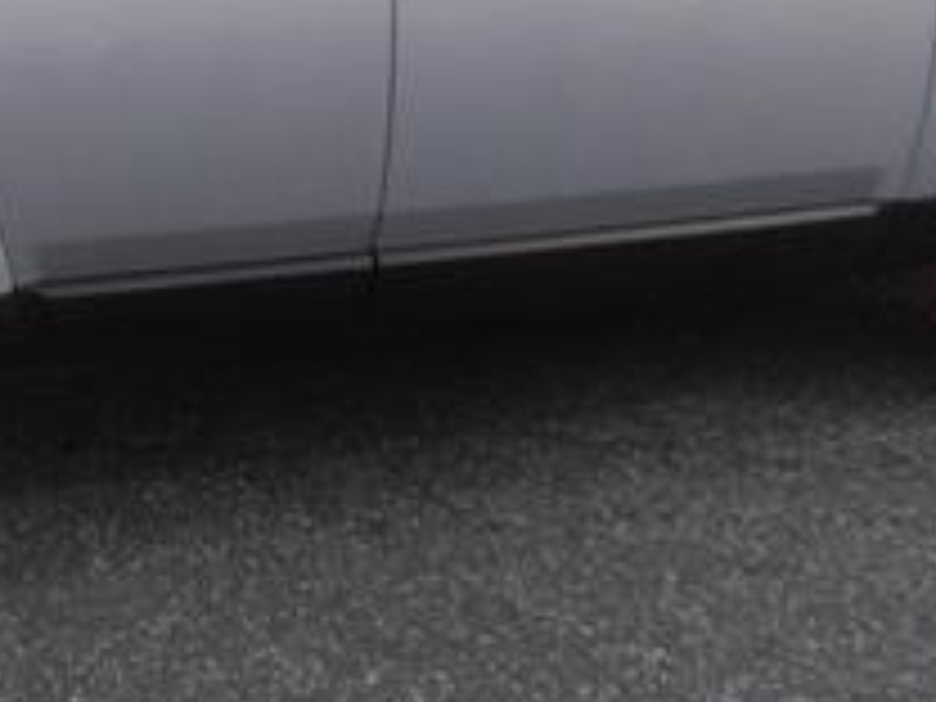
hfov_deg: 22.8
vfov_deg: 17.5
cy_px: 40
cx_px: 58
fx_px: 2244
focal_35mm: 83
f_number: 3.3
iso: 125
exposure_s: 1/30
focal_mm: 4.75
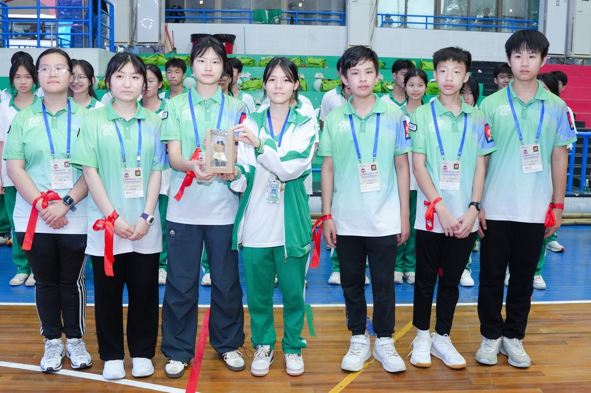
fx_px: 591
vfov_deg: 36.8
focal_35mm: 36
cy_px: 196
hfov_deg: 53.1
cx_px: 296
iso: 1600
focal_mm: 24
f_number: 4
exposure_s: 1/160
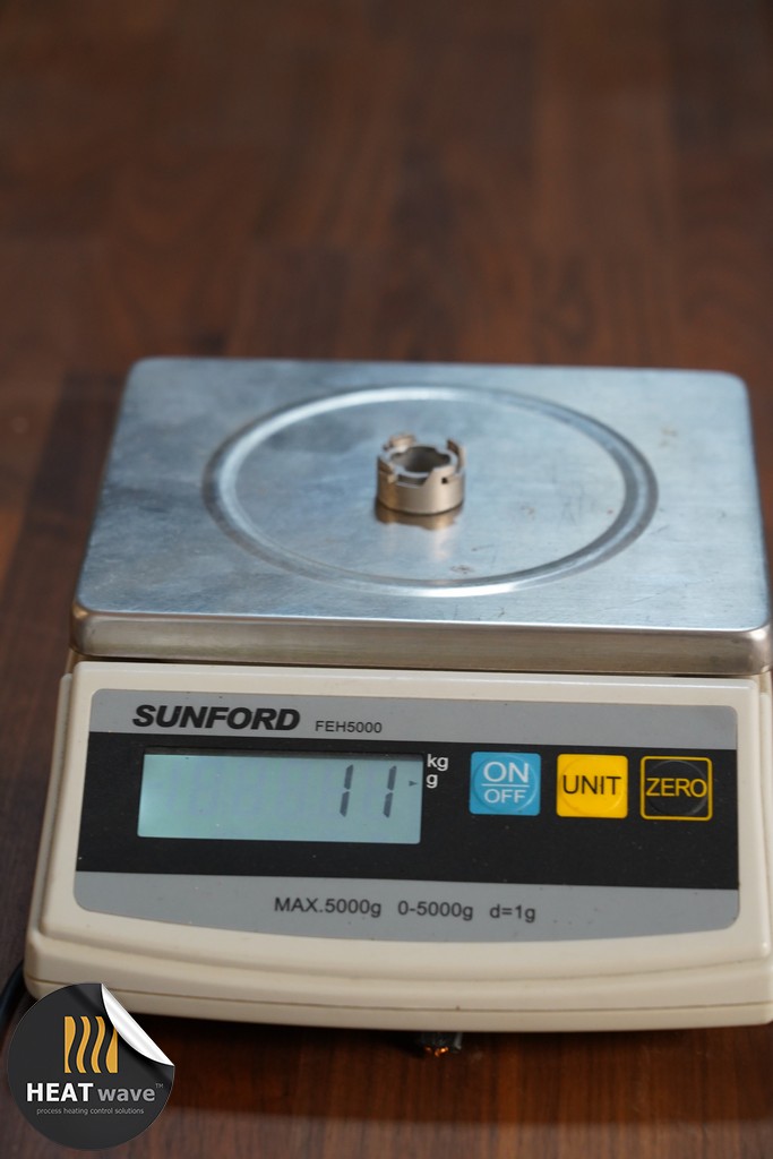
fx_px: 3380
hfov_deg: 13.0
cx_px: 386
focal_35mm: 105
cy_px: 580
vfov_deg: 19.5
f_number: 6.3
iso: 2500
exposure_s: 1/125
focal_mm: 105
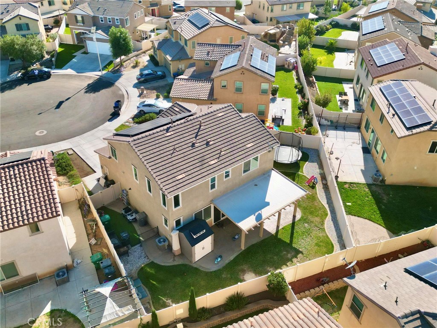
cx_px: 218
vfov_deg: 56.8
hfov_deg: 71.6
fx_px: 303
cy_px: 164
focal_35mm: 24
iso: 160
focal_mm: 6.72
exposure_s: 1/160
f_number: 1.7
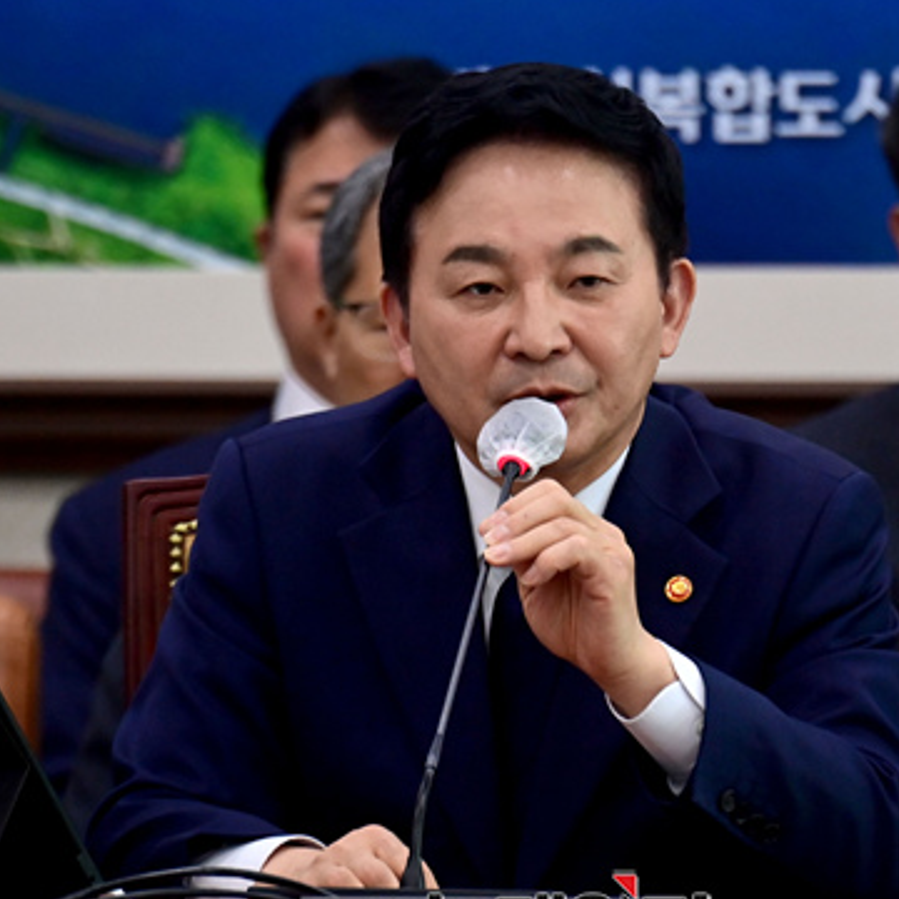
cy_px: 496
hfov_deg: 2.9
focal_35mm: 604
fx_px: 17747
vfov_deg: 2.9
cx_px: 559
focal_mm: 400
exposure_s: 1/250
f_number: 5.6
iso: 2500
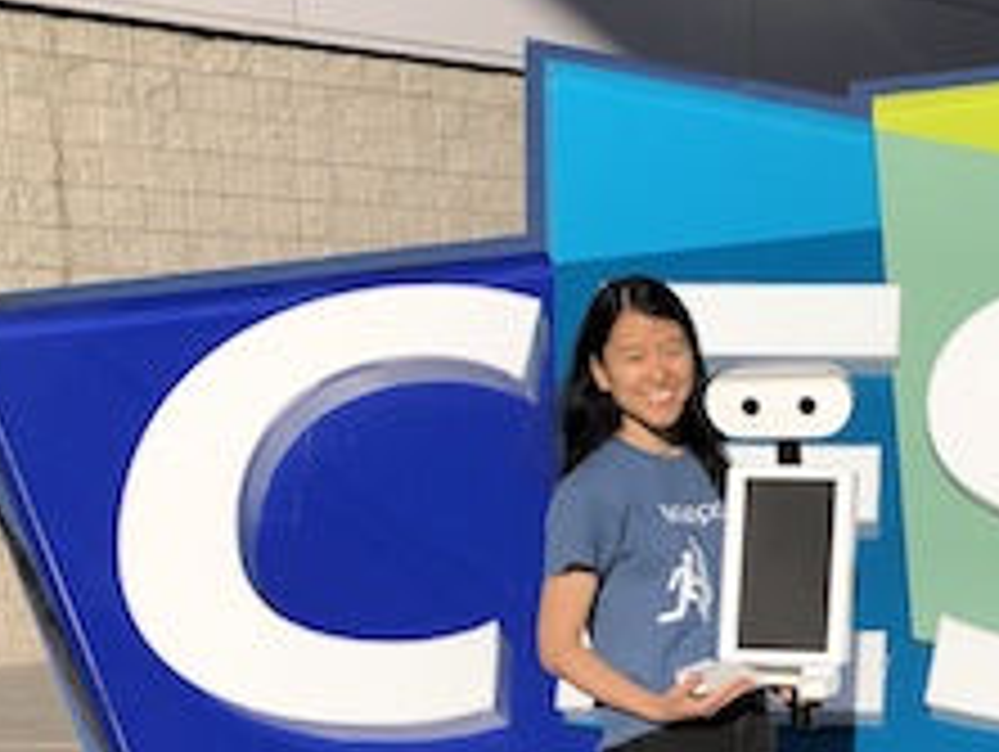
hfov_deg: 29.1
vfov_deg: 22.7
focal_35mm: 63
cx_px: 945
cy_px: 700
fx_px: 1820
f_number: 1.8
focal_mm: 4
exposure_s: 1/3205
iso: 20
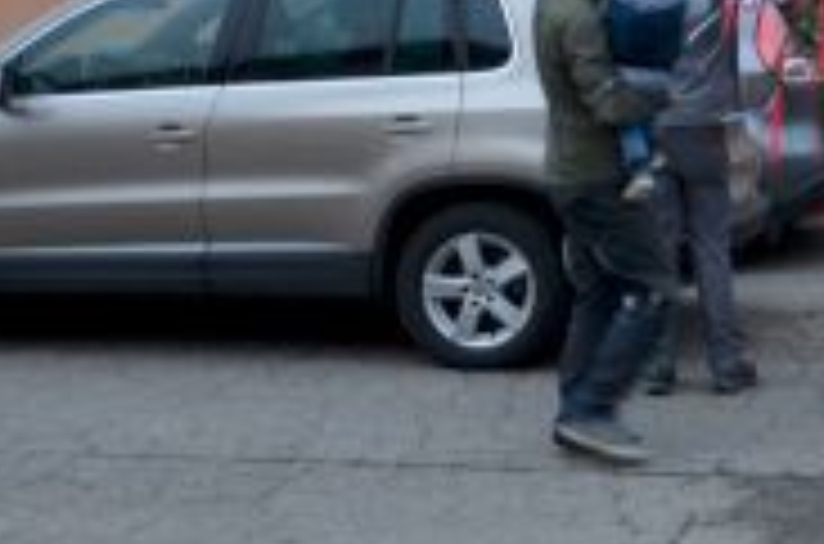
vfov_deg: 13.7
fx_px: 2192
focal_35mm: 96
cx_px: 1283
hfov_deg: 18.5
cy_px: -130
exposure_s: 1/40
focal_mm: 18
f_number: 3.5
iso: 800
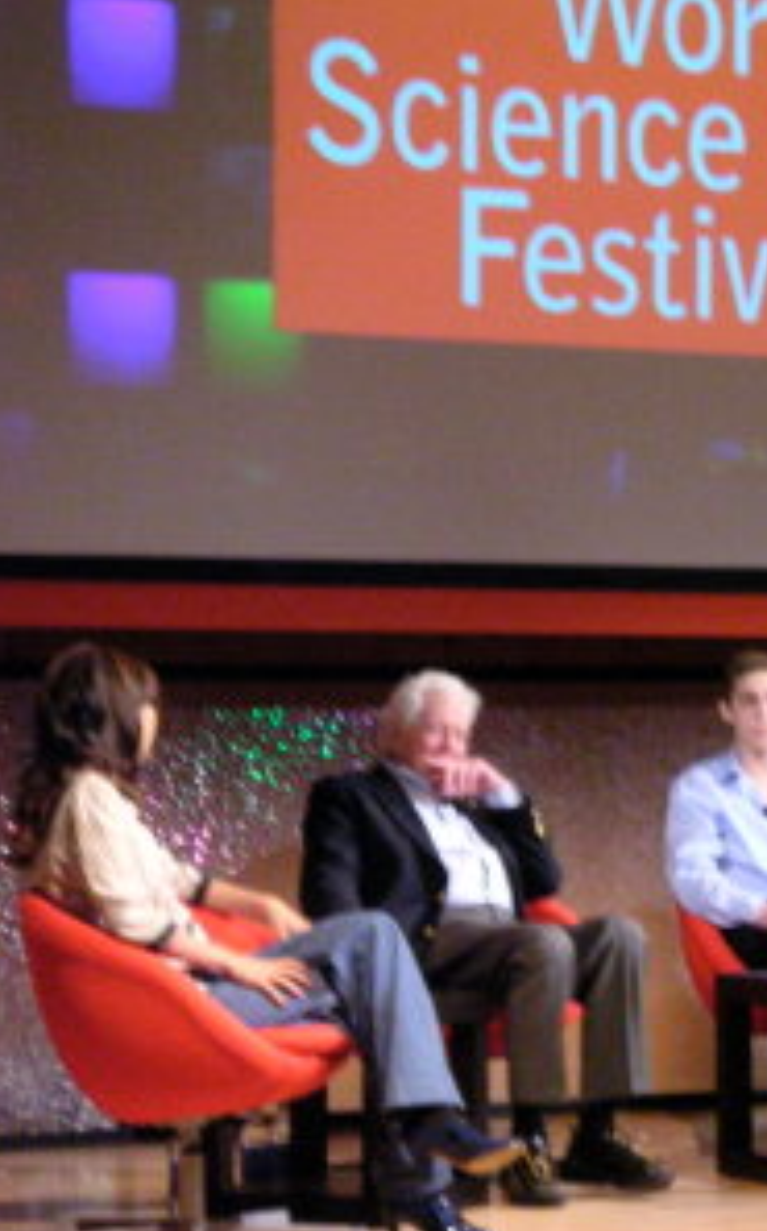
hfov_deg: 10.8
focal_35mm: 120
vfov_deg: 17.4
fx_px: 4023
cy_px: 618
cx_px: 808
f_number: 3.3
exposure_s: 1/20
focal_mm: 13
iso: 400
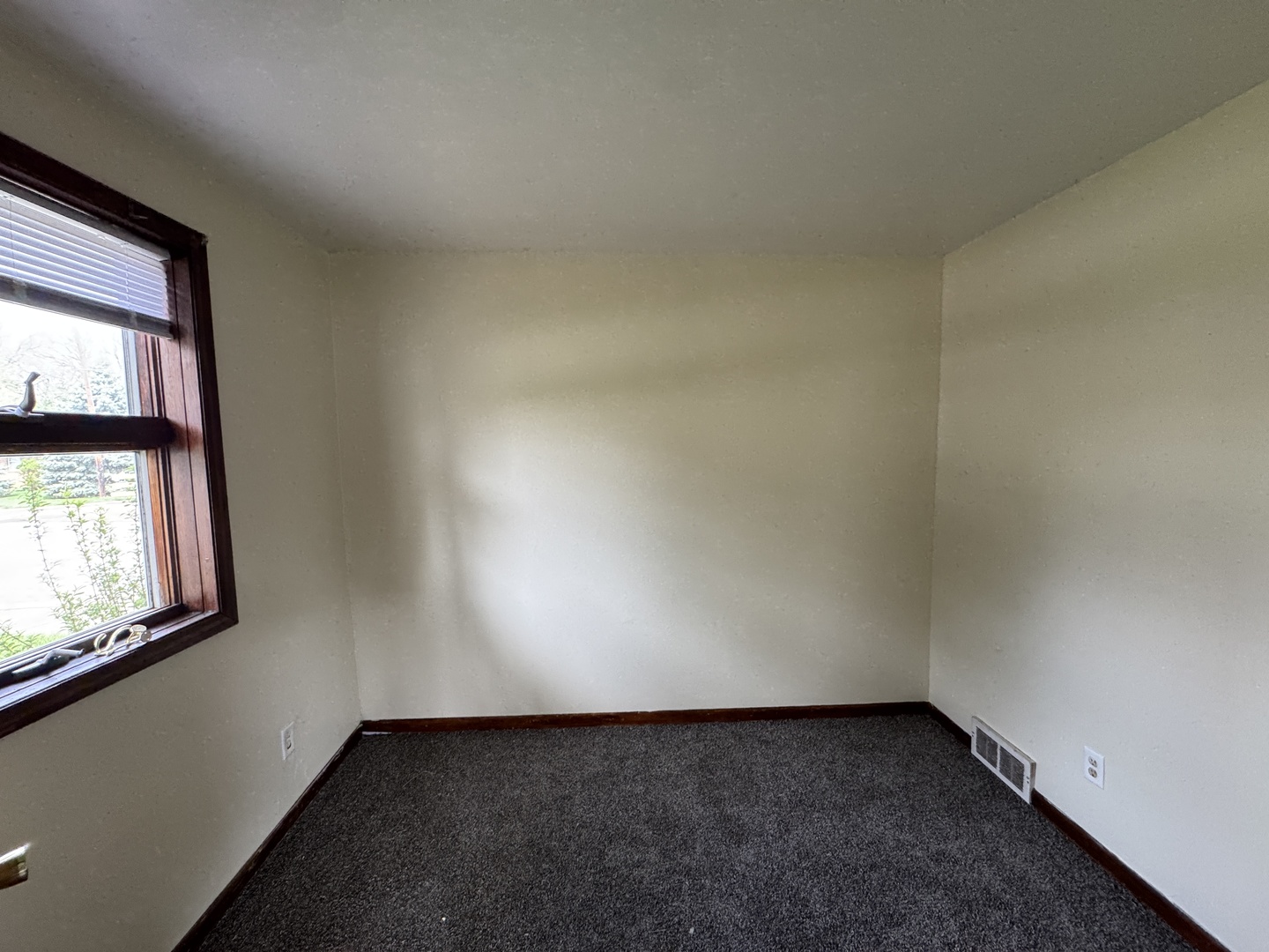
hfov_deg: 102.1
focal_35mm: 14
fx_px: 513
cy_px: 476
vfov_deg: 85.7
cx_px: 634
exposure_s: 1/99
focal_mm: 2.22
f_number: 2.2
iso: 200
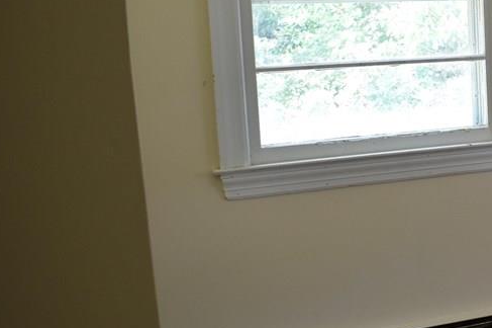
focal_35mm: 71
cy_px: 149
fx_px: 970
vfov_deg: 19.2
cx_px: 623
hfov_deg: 25.0
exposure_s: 1/60
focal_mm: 18
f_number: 4
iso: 720
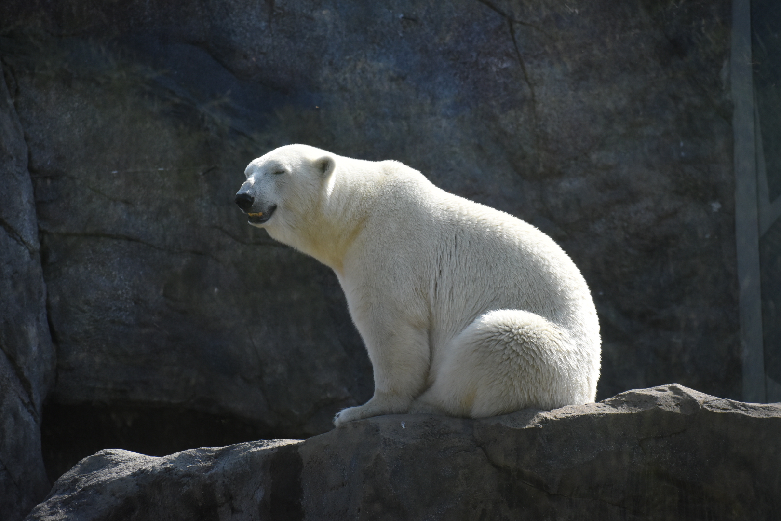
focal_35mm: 210
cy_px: 260
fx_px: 4555
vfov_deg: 6.5
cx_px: 390
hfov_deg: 9.8
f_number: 4.8
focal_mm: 140
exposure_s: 1/4000
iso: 1000
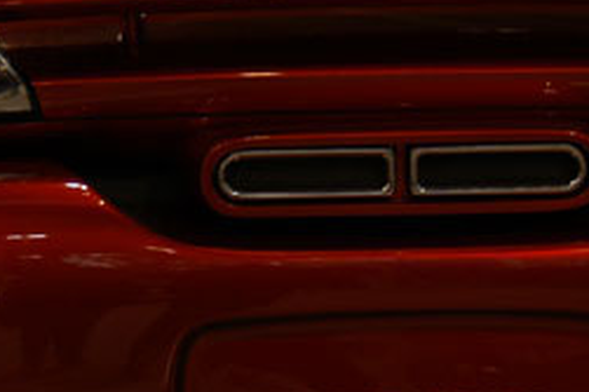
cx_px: 294
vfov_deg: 8.1
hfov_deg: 12.1
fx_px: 2779
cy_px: 216
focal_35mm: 170
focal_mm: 42
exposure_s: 1/60
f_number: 5
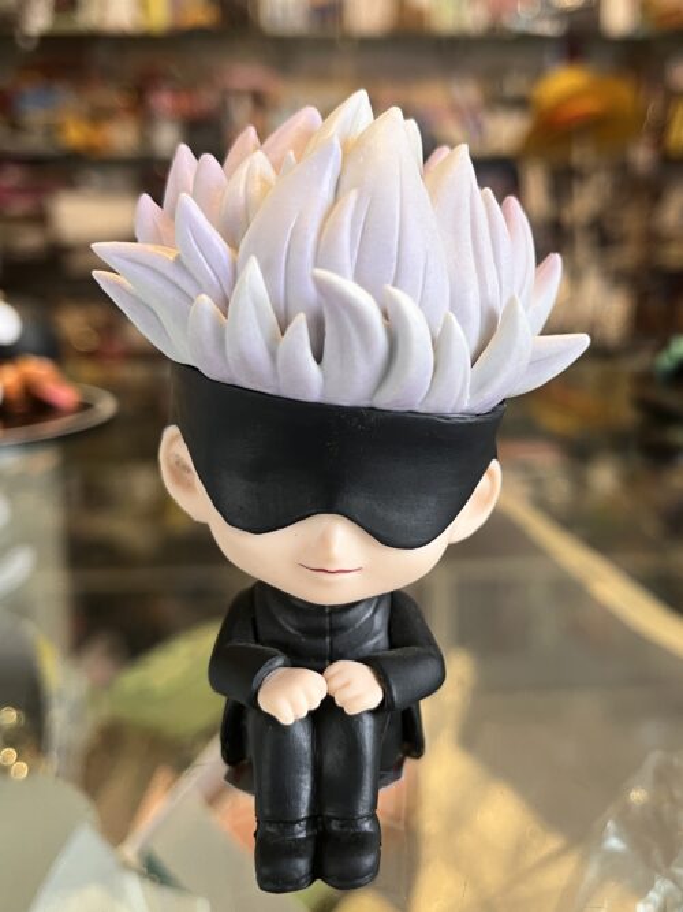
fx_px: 684
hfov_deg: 53.0
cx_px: 342
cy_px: 456
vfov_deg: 67.3
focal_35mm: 26
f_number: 1.6
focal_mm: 5.1
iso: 100
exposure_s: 1/50
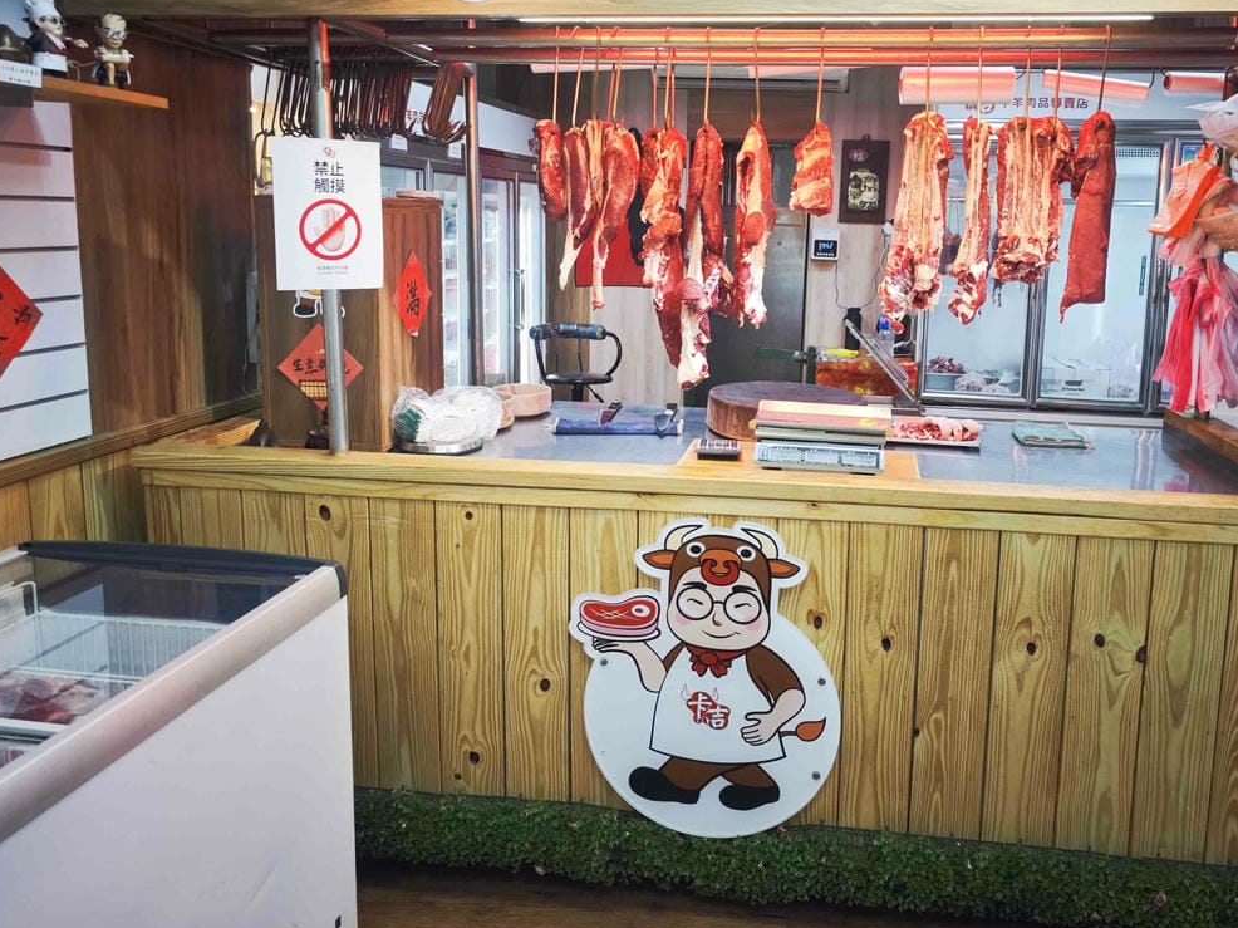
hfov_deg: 63.2
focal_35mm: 28
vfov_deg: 49.4
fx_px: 1001
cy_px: 372
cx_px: 707
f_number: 2
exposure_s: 1/120
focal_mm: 8.72
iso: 250
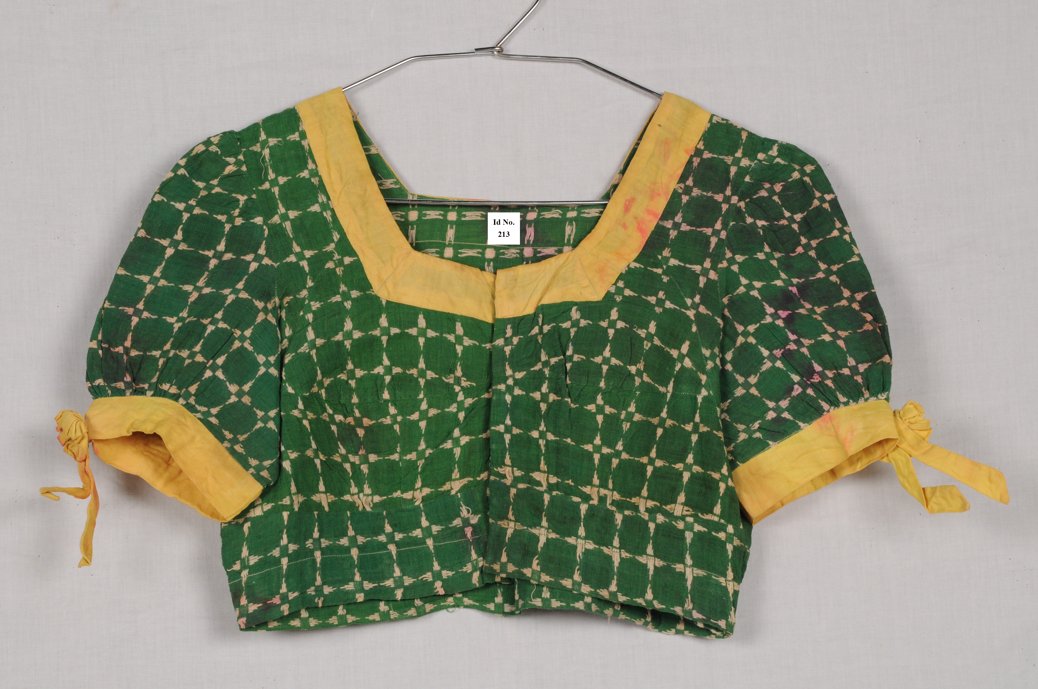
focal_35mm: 120
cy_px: 344
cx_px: 519
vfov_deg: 11.4
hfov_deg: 17.1
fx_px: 3456
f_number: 16
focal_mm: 80
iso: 400
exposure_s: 1/5
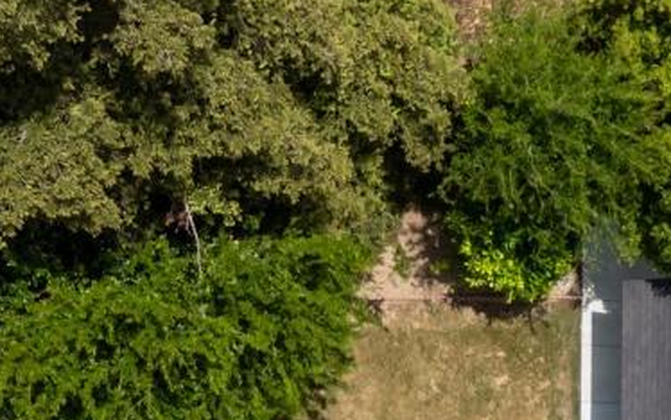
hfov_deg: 18.7
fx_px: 1866
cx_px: 913
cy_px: 534
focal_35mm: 102
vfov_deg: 12.5
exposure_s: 1/4000
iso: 150
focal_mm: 6.72
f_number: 1.7
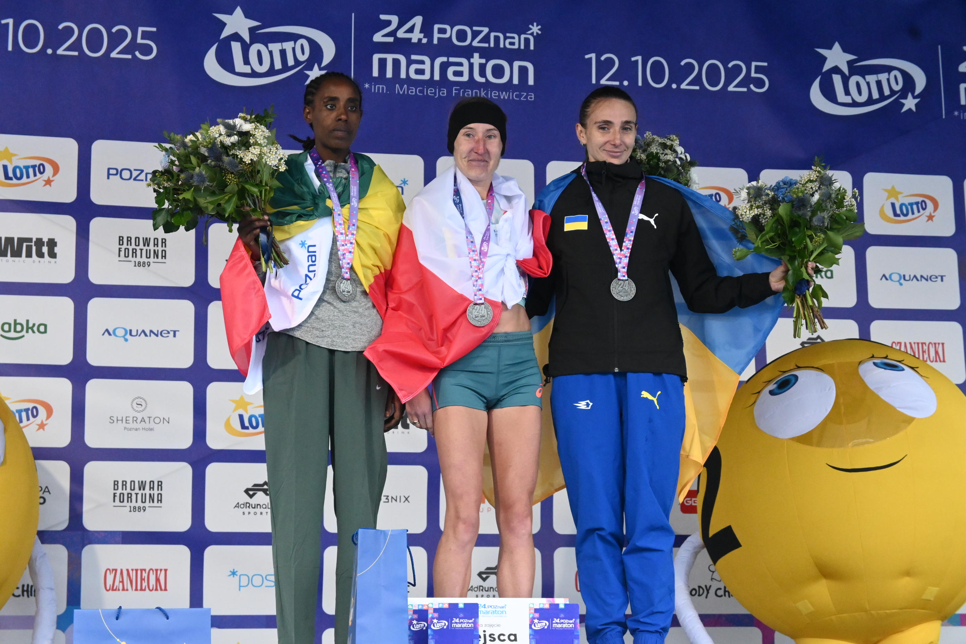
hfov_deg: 27.0
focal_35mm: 75
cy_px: 322
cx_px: 483
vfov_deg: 18.2
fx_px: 2012
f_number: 6.3
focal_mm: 50
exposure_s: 1/500
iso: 3600
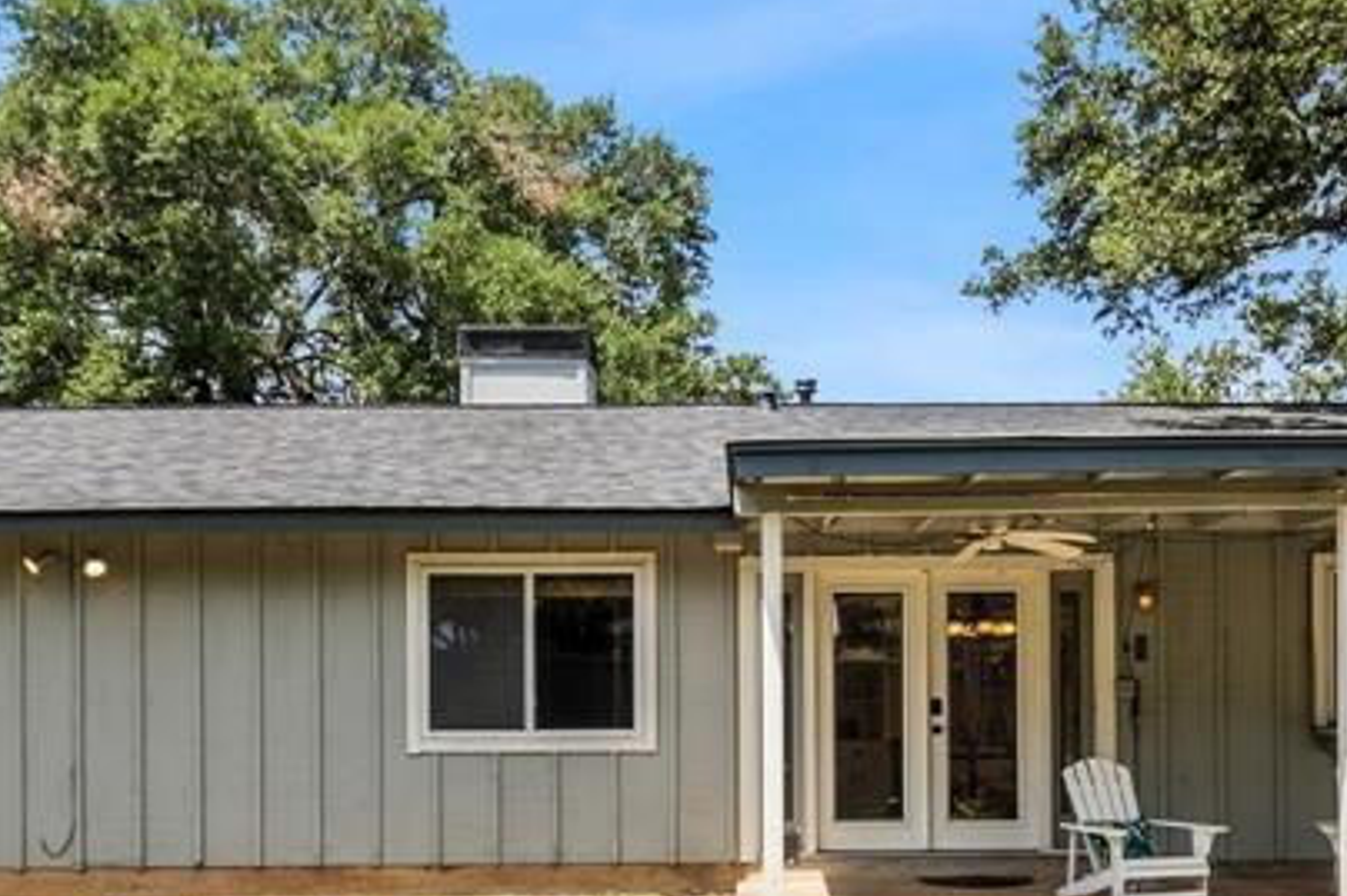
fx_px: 1421
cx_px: 767
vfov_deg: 34.1
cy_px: 696
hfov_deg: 50.6
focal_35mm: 38
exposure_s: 1/160
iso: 100
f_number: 8
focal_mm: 10
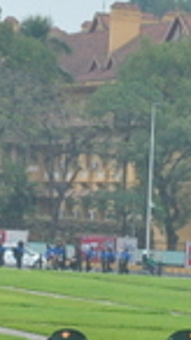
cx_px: 193
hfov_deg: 4.0
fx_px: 2721
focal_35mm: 302
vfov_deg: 7.0
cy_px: 566
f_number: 7.1
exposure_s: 1/100
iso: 400
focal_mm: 35
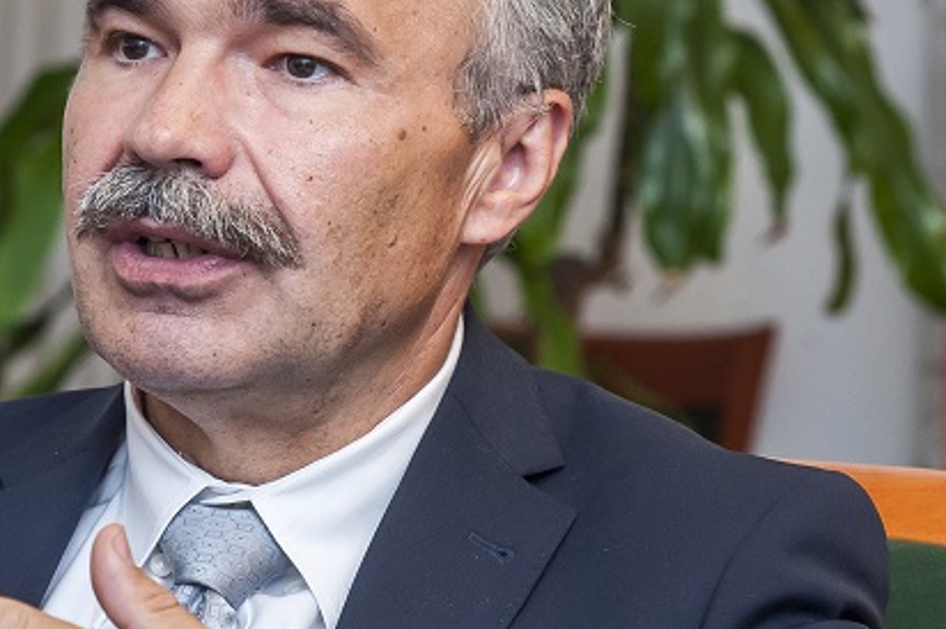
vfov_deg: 5.4
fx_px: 6695
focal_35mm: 255
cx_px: -64
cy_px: 378
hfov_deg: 8.0
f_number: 7.1
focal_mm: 105
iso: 1600
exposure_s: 1/200
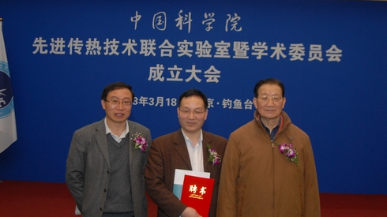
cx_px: 196
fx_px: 462
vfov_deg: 26.4
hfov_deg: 45.5
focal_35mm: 45
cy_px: 126
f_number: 5.6
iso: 640
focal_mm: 28
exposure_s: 1/80
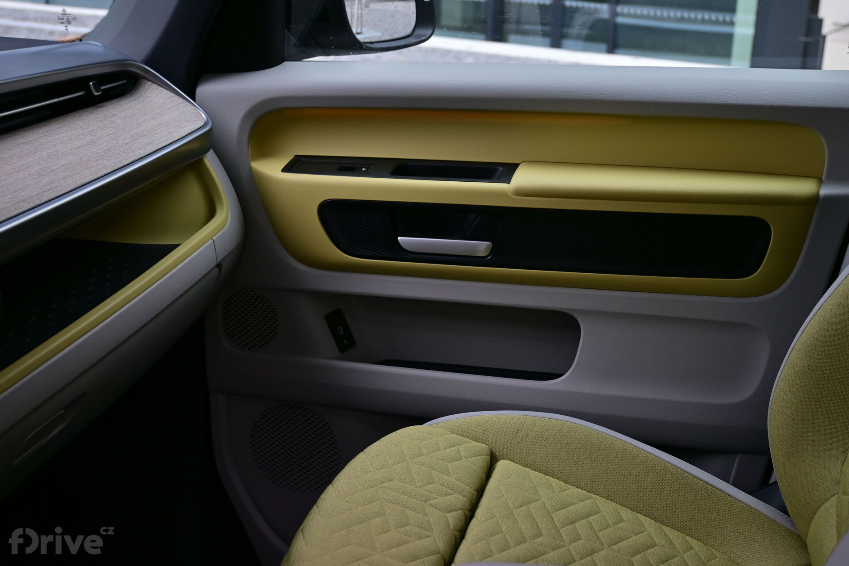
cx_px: 424
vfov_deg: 29.9
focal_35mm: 45
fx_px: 1061
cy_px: 283
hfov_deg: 43.6
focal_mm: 30
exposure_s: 1/60
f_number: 4.8
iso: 100
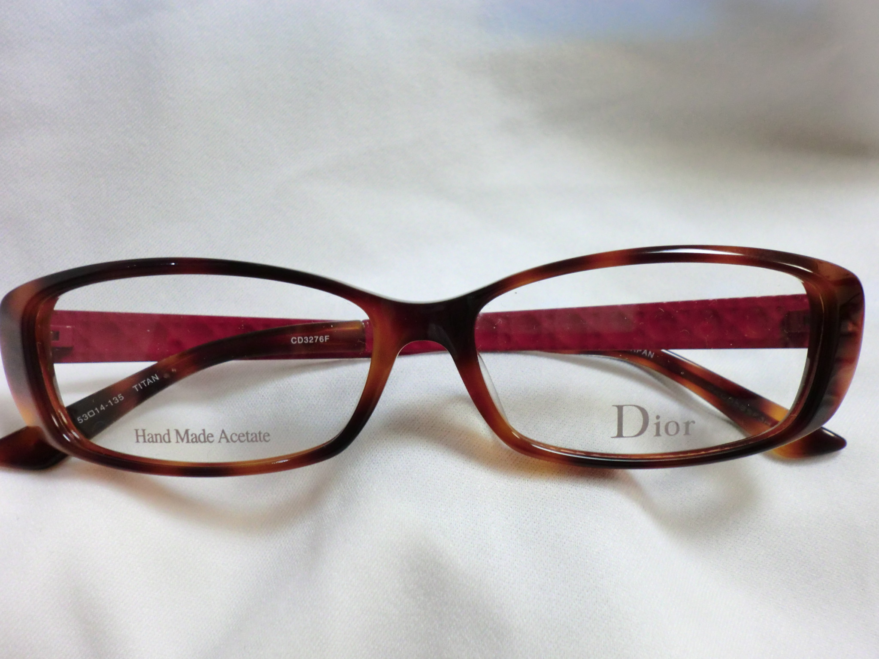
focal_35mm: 32
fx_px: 813
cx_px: 440
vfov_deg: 44.2
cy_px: 330
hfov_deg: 56.8
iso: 160
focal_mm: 5.8
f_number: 3.5
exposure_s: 1/60
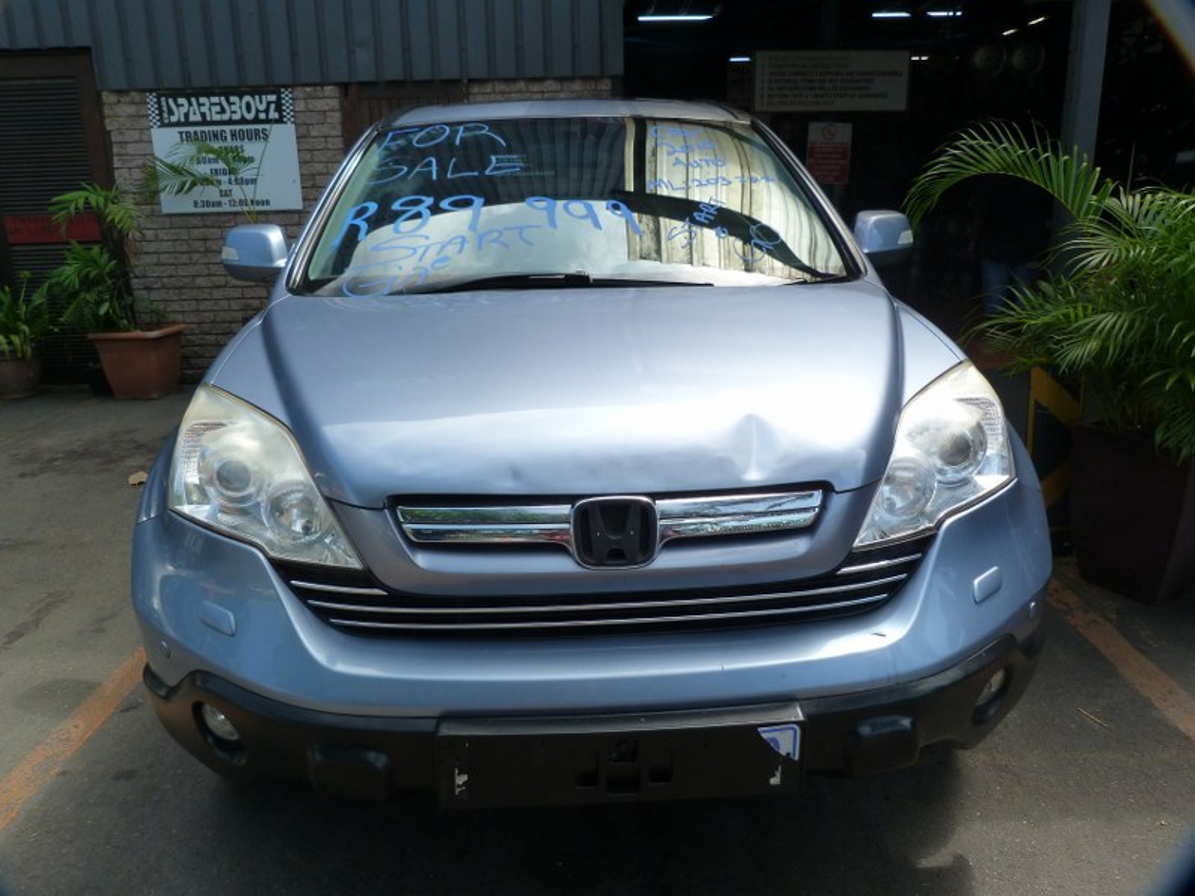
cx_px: 598
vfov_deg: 54.9
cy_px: 448
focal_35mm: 25
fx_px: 863
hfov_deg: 69.4
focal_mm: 4.5
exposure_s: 1/250
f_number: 4
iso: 125
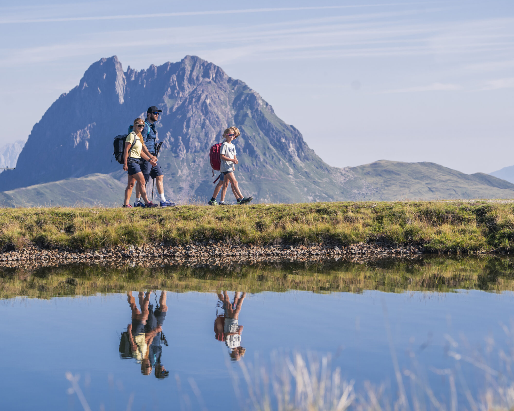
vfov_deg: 12.1
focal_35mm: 128
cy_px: 206
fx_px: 1947
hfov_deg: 15.0
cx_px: 256
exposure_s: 1/800
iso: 200
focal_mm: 113
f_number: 5.6
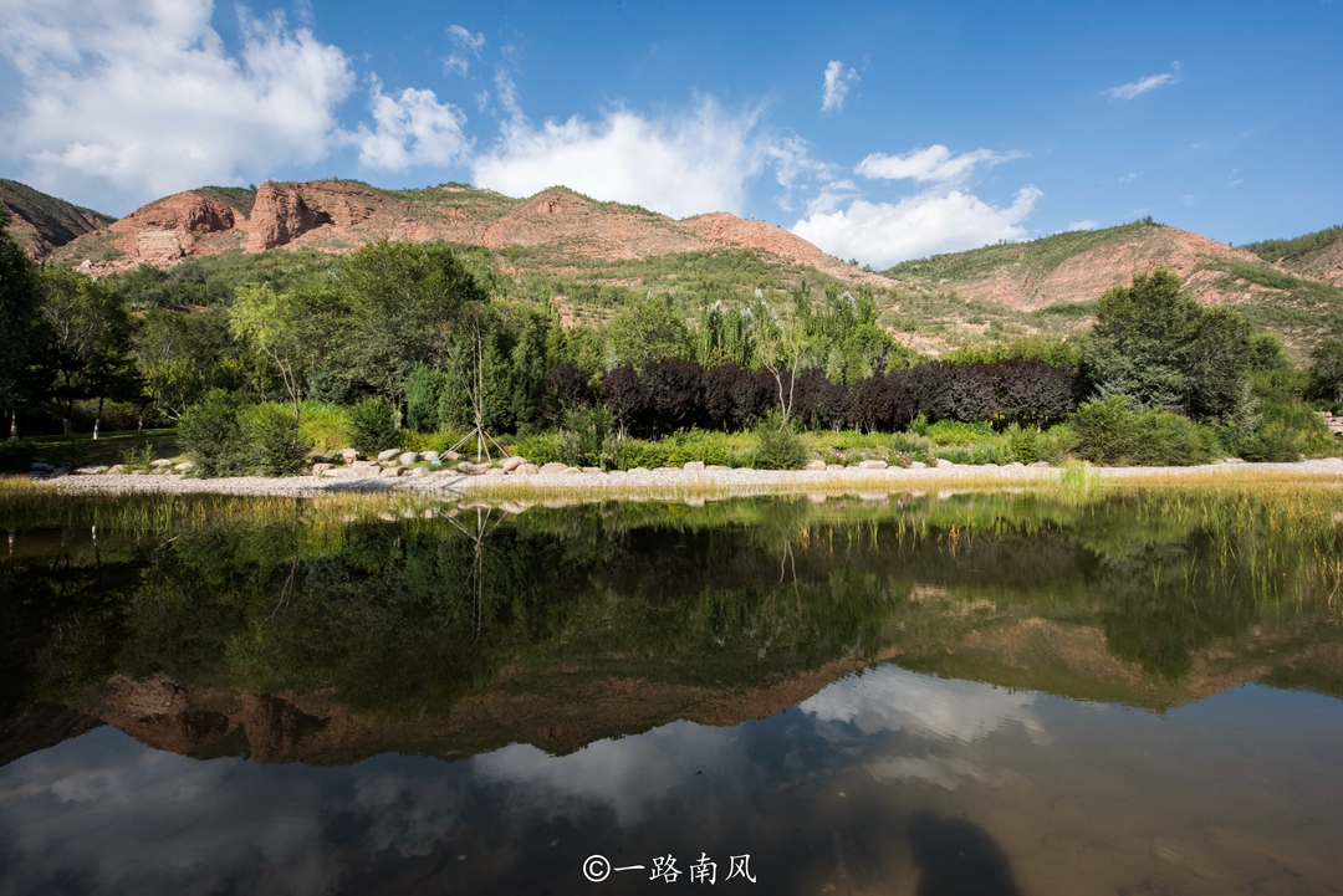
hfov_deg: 96.7
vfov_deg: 73.8
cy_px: 448
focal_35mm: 16
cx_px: 672
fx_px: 597
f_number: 14
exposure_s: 1/100
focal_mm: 16
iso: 160
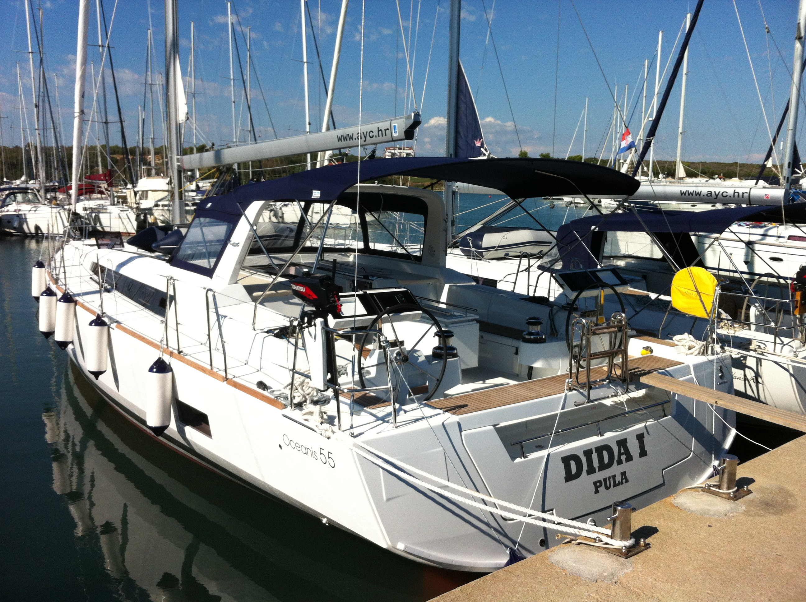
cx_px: 403
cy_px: 301
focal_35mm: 35
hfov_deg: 52.7
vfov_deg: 40.6
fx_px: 814
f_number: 2.8
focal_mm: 3.85
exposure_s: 1/3771
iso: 125
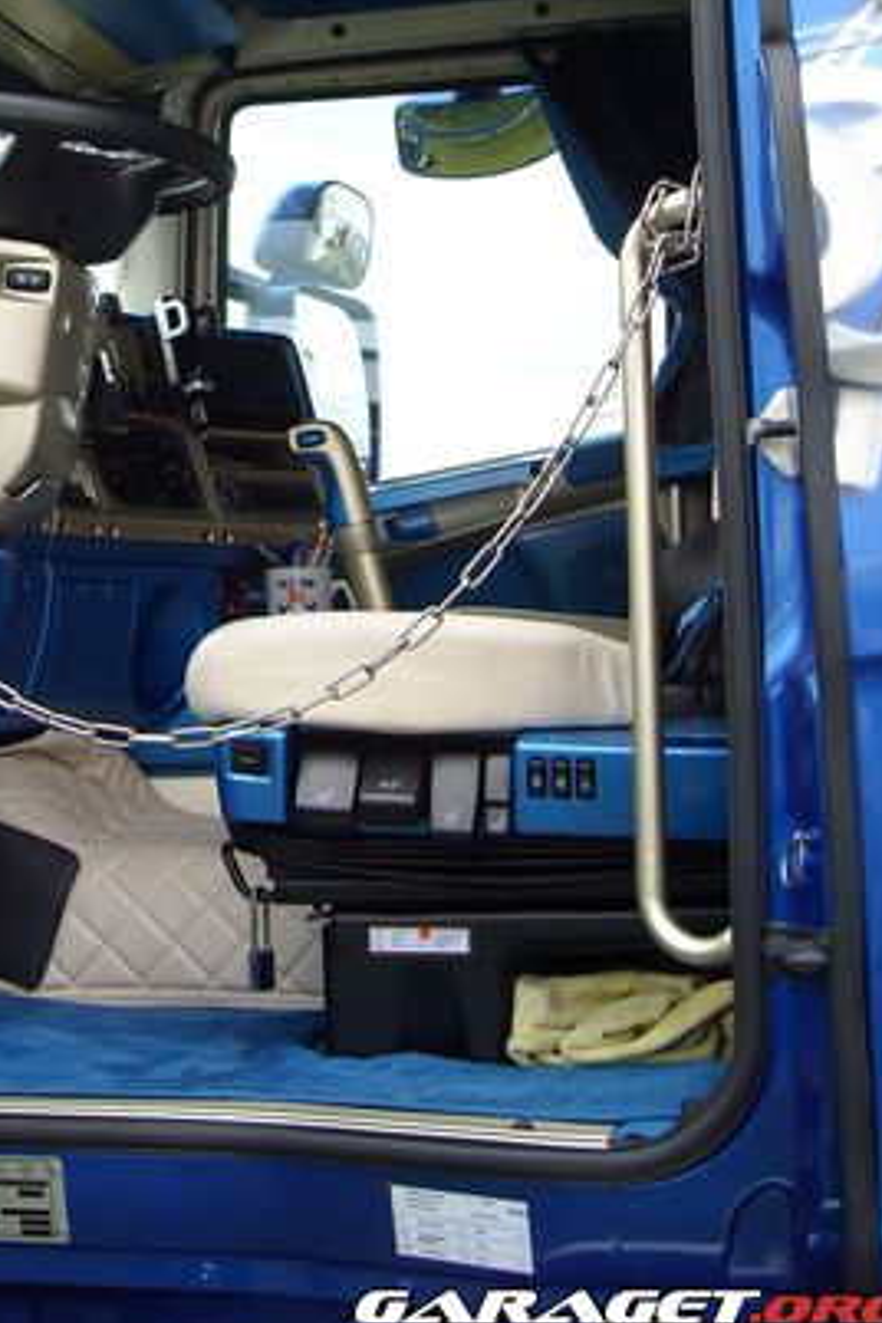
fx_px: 2131
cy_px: 286
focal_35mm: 58
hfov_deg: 22.9
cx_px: 128
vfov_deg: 33.6
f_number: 2.8
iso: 64
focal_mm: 5.7
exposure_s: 1/209
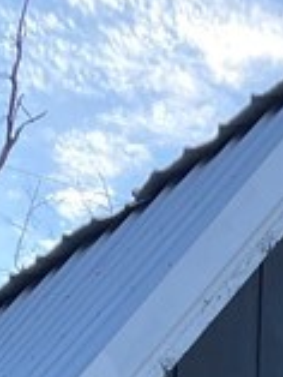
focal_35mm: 183
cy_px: 1131
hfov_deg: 7.7
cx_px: 607
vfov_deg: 8.8
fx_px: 1992
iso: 32
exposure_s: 1/401
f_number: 1.8
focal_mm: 3.99
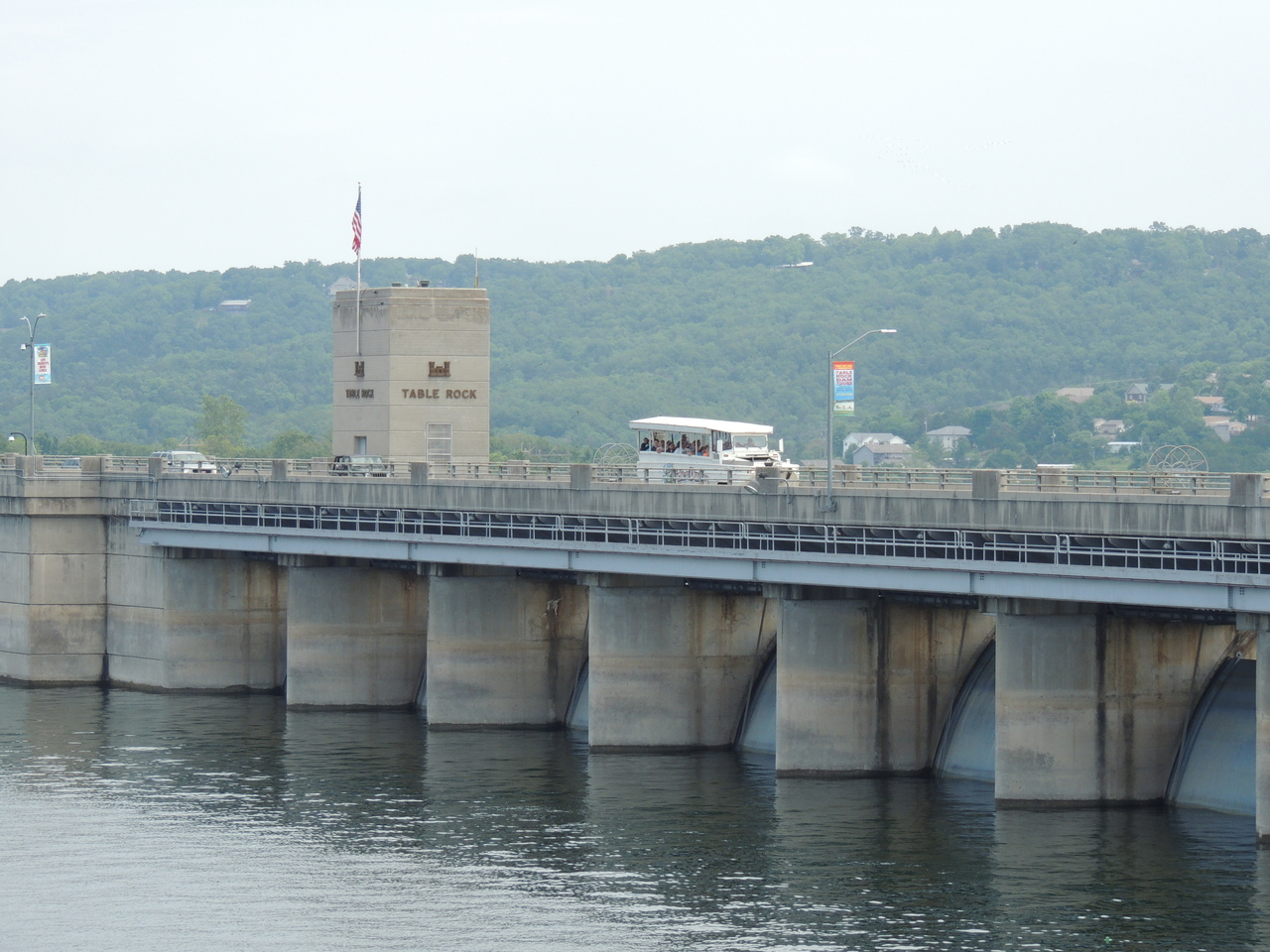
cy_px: 476
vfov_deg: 9.6
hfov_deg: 12.7
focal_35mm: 155
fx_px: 5687
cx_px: 635
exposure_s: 1/500
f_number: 4.4
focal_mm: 27.6
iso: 160
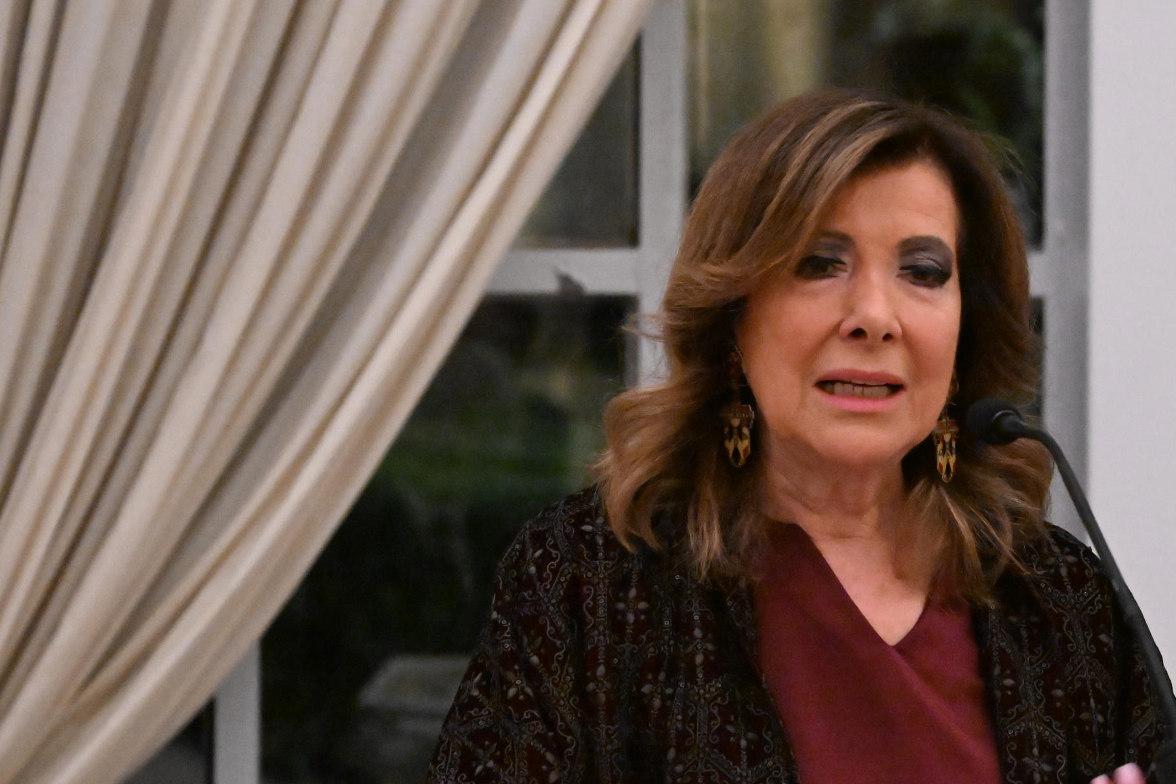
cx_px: 904
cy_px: 451
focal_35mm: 204
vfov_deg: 6.7
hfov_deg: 10.1
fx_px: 6664
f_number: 6.3
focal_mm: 120
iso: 12800
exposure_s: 1/125
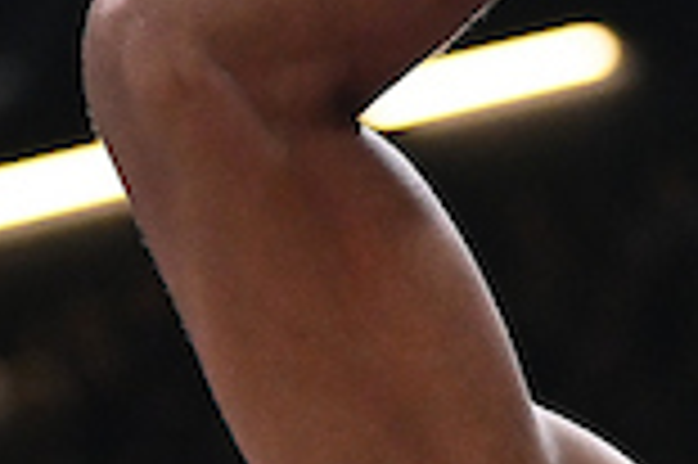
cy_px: 599
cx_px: 495
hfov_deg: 3.8
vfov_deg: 2.5
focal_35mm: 543
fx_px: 10517
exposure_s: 1/1600
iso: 2500
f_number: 3.2
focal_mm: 70
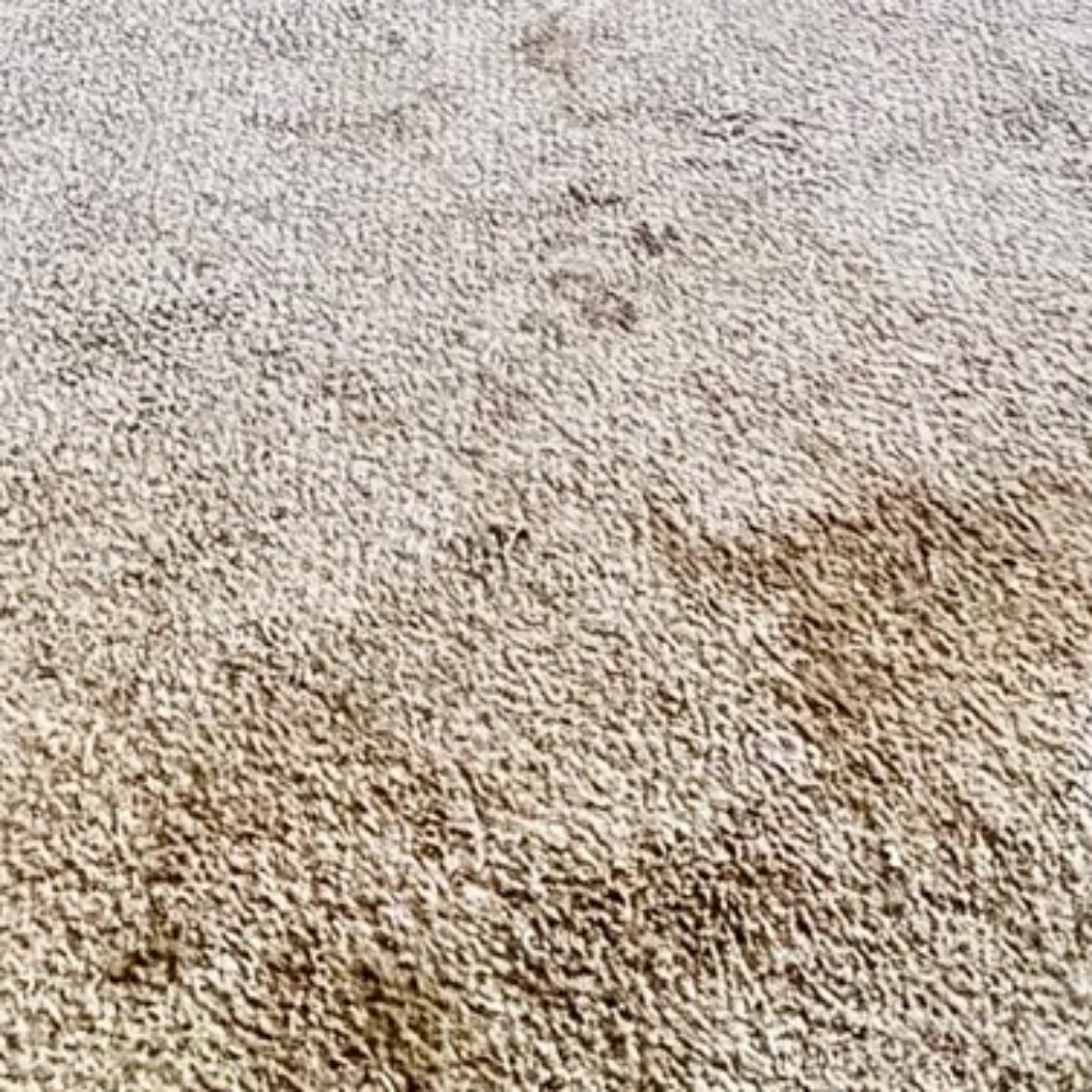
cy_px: -744
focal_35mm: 63
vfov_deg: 20.9
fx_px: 2248
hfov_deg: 26.7
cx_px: 185
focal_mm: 2.22
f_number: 2.2
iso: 400
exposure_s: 1/60
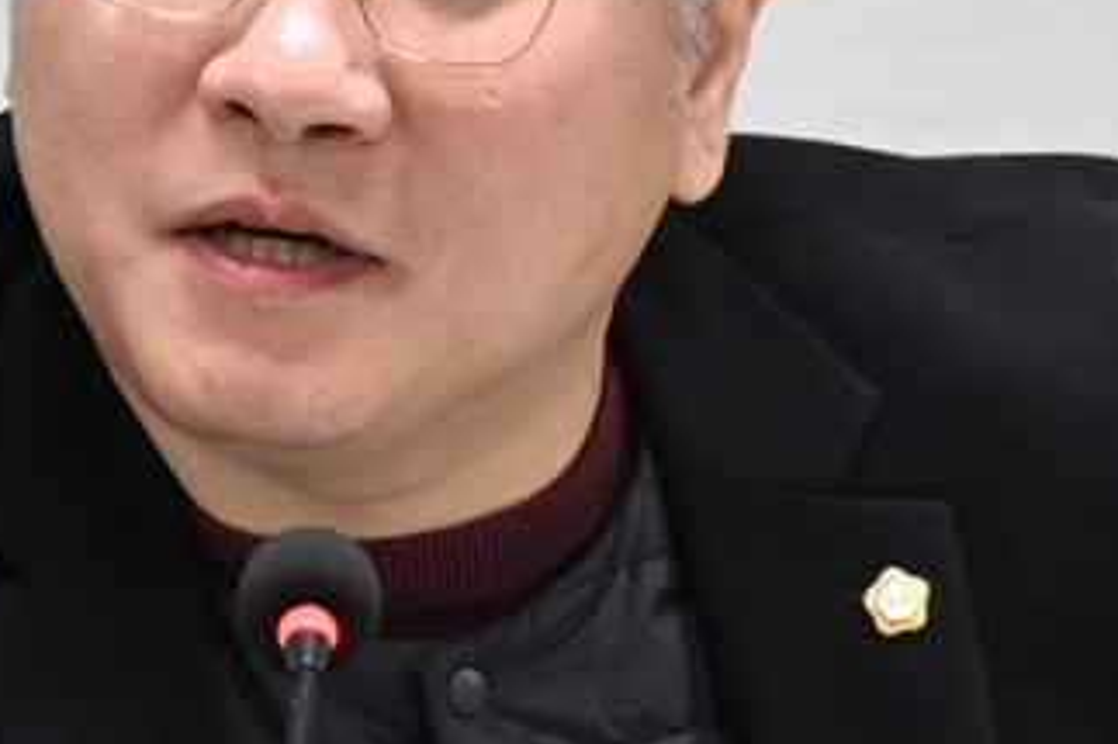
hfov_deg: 2.5
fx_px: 25824
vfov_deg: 1.7
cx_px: 391
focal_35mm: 832
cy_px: 431
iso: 4000
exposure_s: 1/160
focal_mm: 140
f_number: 6.3
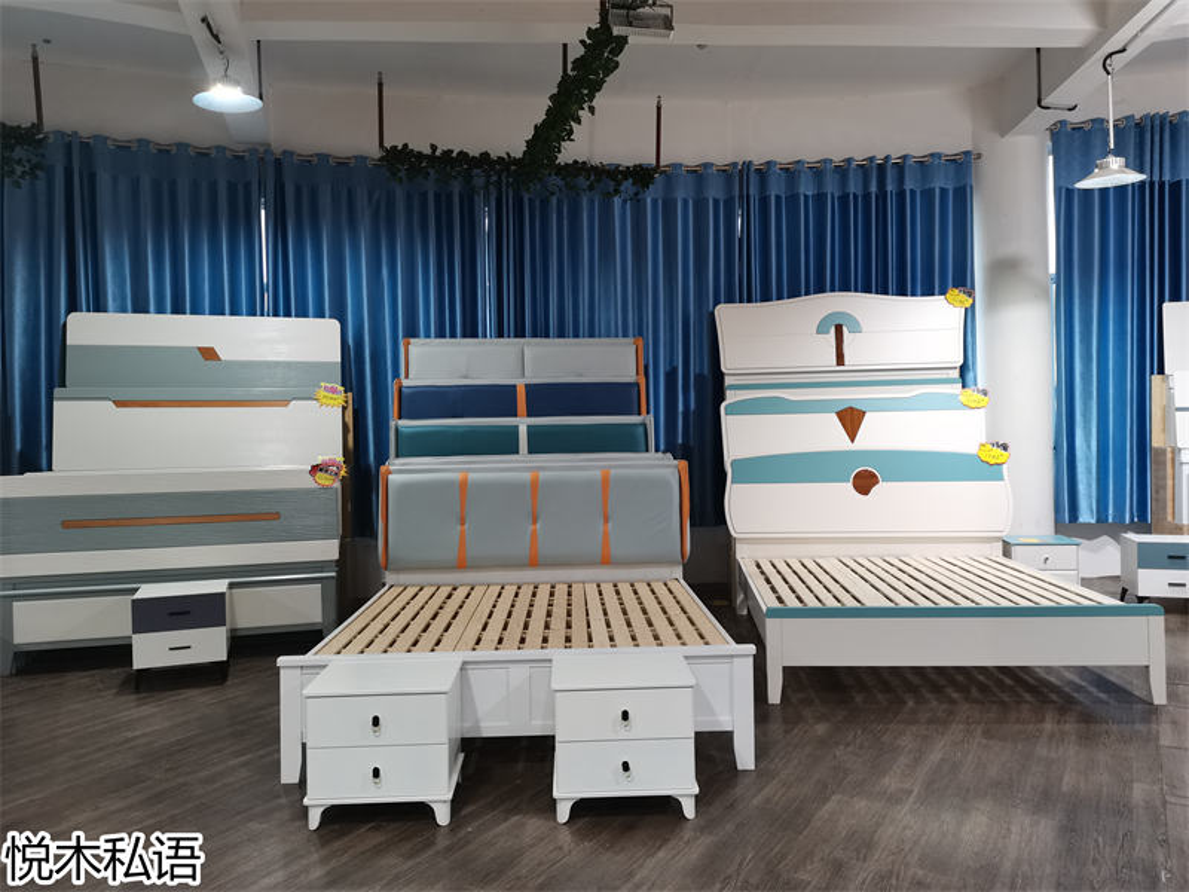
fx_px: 893
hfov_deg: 67.3
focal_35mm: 26
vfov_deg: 53.1
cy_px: 446
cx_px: 594
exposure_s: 1/50
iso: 100
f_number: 1.8
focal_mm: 5.58
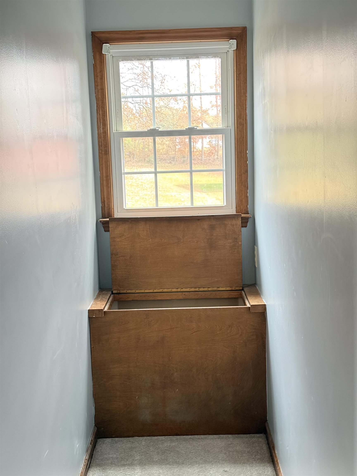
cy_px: 238
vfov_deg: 39.7
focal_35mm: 48
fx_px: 660
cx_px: 178
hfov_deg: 30.3
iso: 500
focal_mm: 6.76
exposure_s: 1/30
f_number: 1.78
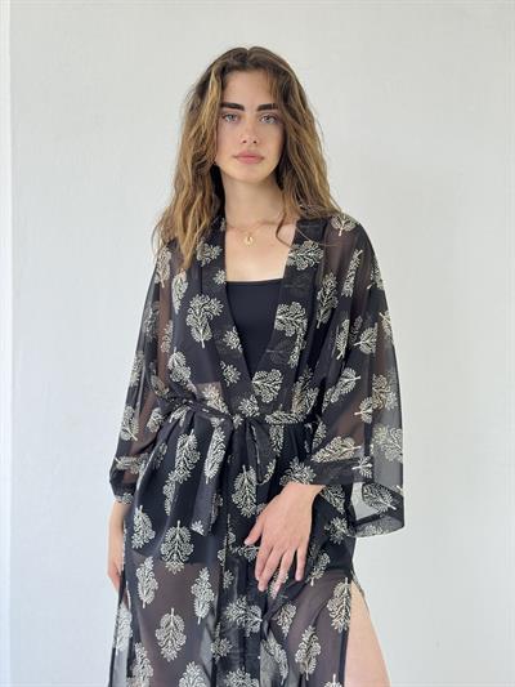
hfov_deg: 30.3
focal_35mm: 48
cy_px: 344
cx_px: 258
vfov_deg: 39.6
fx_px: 952
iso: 50
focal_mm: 6.76
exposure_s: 1/129
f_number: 1.78
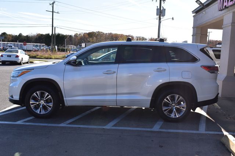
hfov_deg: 51.3
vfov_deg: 35.5
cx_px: 118
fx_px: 245
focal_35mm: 38
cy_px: 78
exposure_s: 1/500
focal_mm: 25
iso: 400
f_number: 11
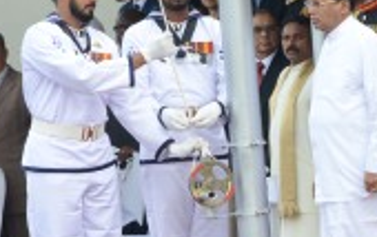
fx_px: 11067
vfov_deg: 1.2
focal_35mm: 1075
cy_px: 75
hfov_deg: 2.0
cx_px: 456
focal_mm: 300
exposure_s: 1/160
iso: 640
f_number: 13
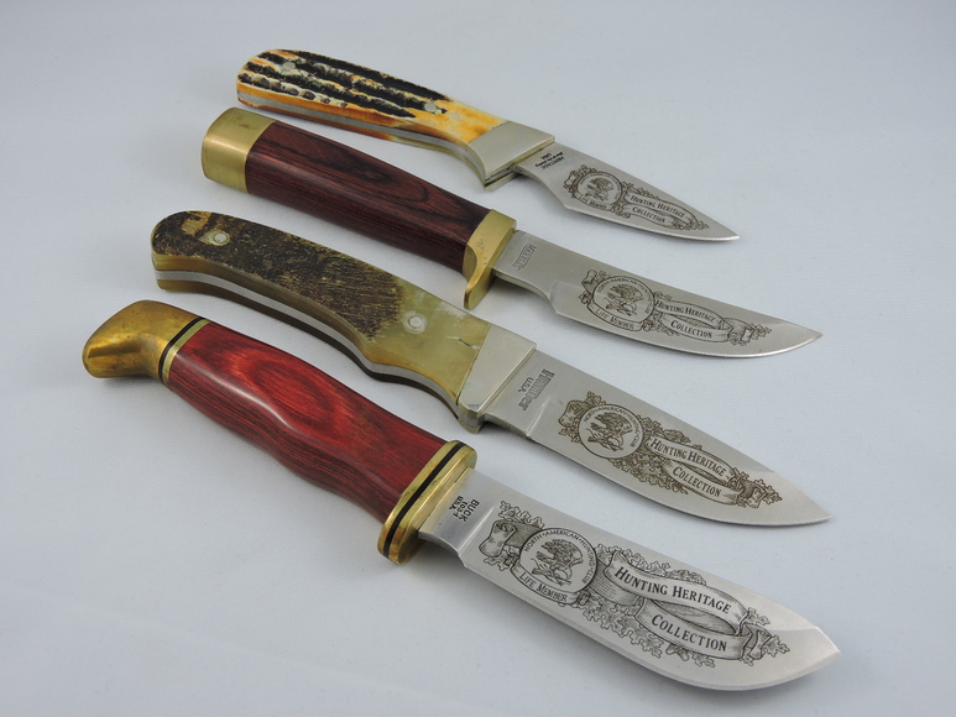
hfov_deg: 38.2
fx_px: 1381
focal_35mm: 50
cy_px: 358
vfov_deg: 29.1
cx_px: 478
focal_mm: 9
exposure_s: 1/50
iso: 100
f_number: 4
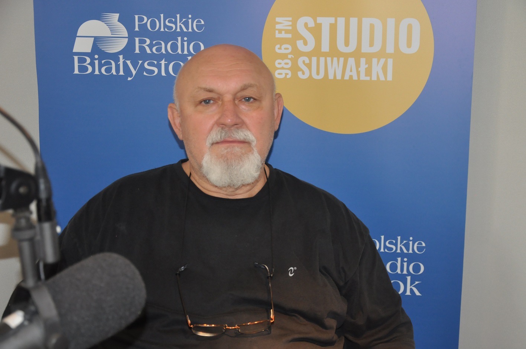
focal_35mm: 63
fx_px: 919
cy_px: 174
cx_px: 263
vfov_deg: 21.5
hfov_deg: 31.9
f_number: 4.8
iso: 800
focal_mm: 42
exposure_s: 1/60
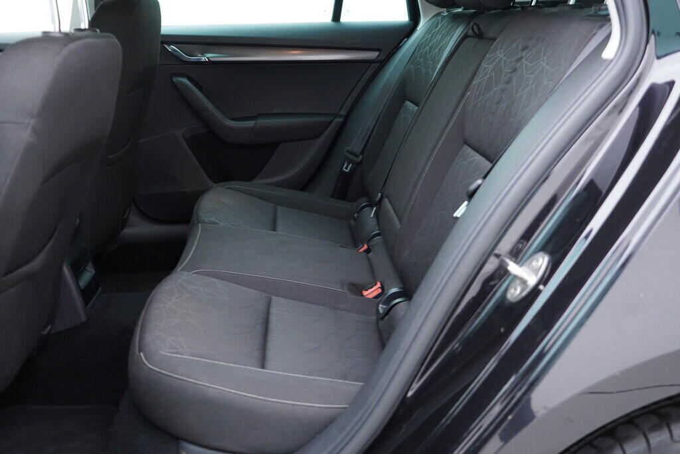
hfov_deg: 53.1
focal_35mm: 36
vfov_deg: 36.9
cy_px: 227
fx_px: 680
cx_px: 340
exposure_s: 1/40
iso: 400
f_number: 2.8
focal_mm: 24
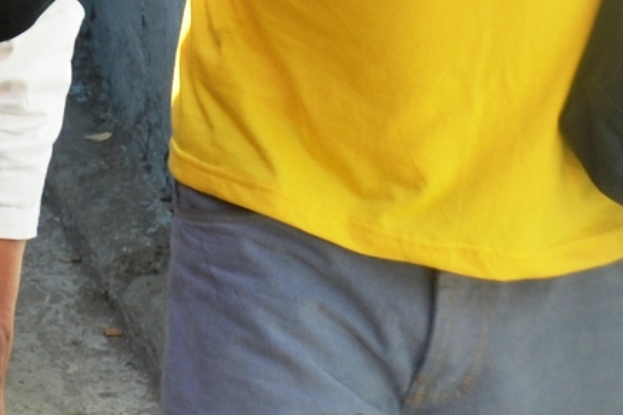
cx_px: -613
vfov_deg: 7.0
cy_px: -562
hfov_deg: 10.3
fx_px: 3200
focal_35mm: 185
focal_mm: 26
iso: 100
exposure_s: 1/160
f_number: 6.3
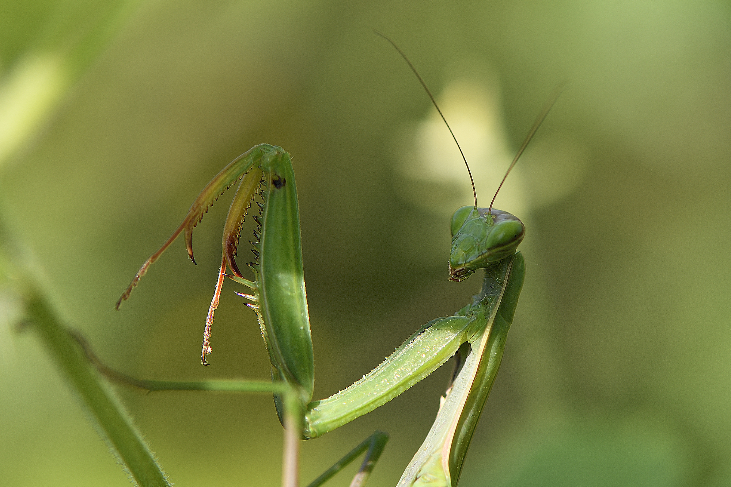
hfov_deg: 13.0
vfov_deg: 8.7
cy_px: 244
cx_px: 366
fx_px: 3198
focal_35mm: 158
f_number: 4.5
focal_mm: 105
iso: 100
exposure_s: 1/400
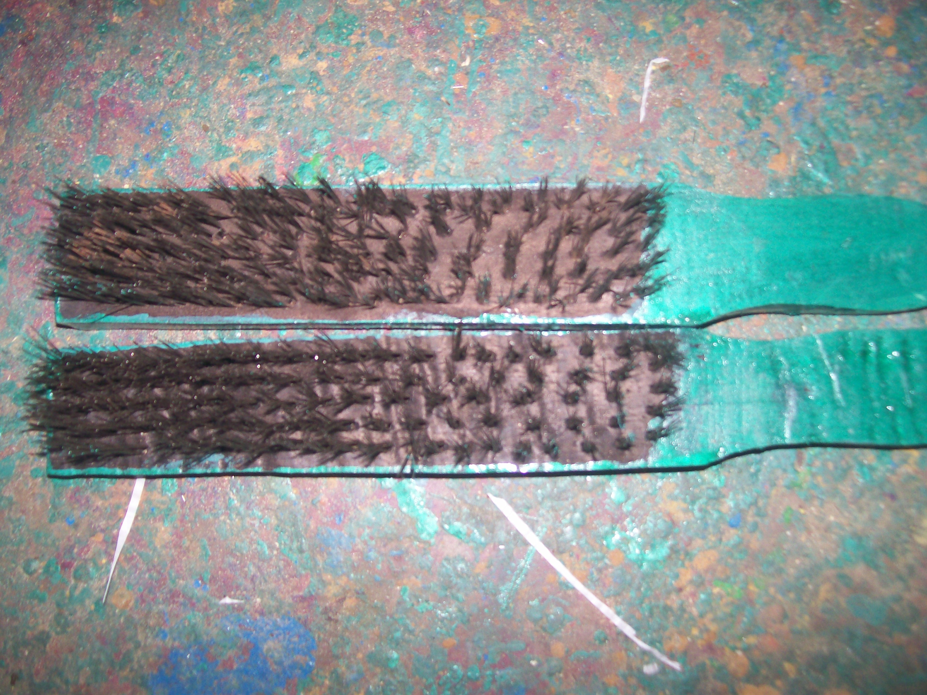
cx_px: 464
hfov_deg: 51.4
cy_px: 348
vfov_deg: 39.7
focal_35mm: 36
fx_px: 964
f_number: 2.7
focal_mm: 6
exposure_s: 1/64
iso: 80
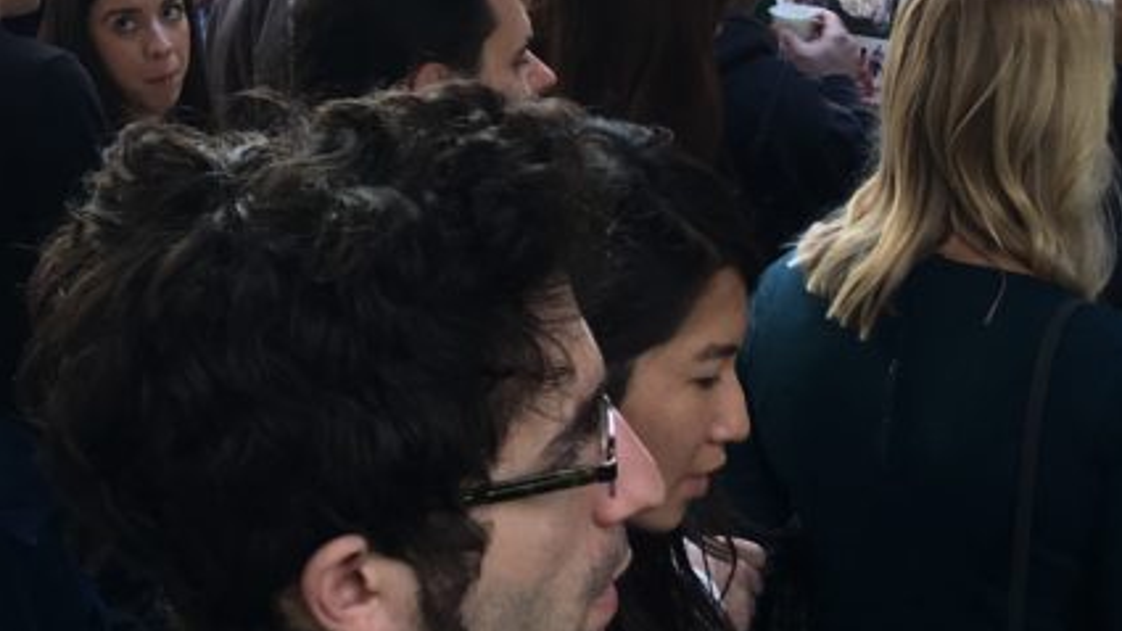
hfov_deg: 23.8
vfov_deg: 13.4
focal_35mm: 87
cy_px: -172
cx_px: 103
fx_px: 2588
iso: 25
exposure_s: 1/40
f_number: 2.2
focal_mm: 4.15
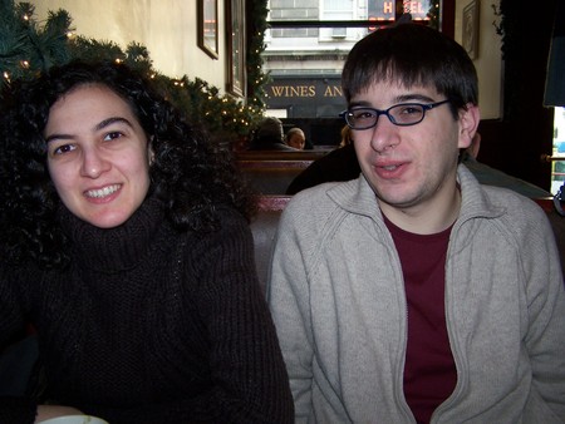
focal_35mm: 38
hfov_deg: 49.0
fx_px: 621
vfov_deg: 37.8
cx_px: 282
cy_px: 212
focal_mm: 6.3
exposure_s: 1/60
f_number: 2.8
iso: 140
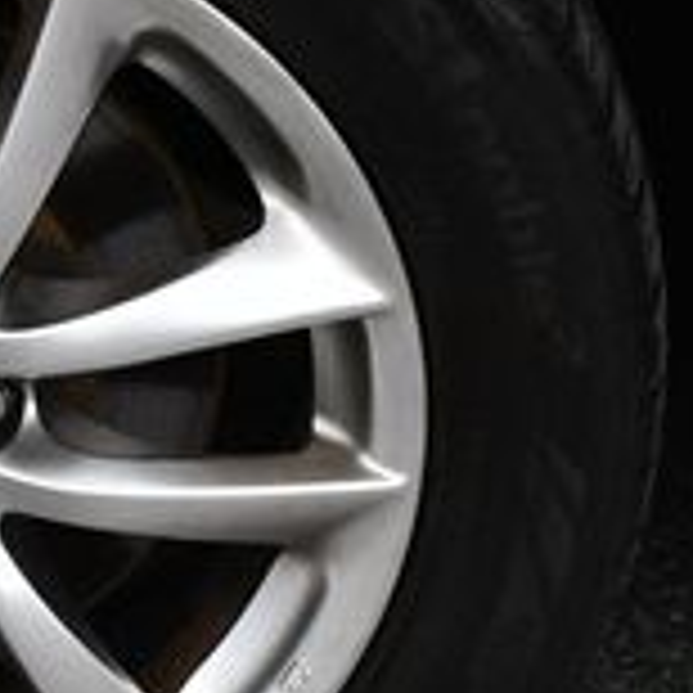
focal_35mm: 219
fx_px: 4960
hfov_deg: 7.9
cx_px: -302
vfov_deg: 8.0
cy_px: 459
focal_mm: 31
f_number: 8
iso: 200
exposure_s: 1/250
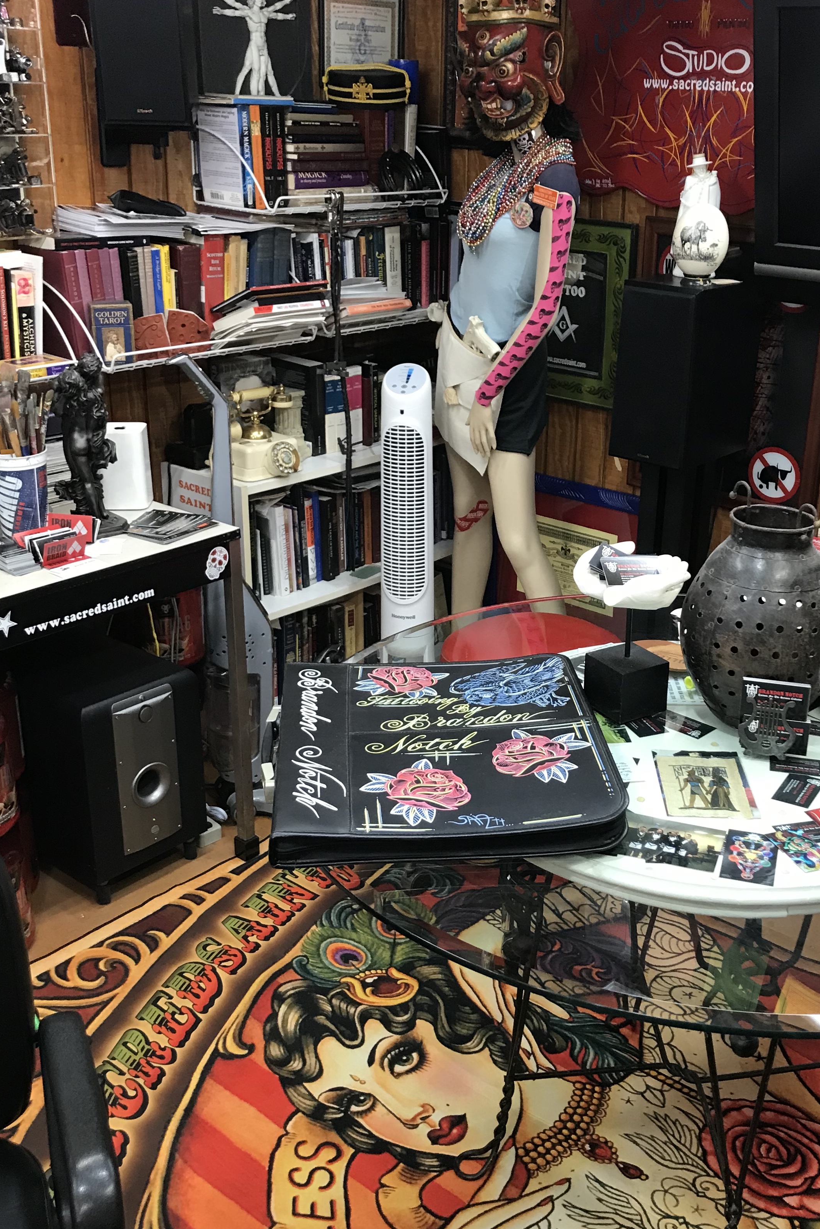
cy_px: 603
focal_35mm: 37
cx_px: 489
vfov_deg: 51.9
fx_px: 1264
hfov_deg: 35.8
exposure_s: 1/30
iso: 40
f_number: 1.8
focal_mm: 3.99
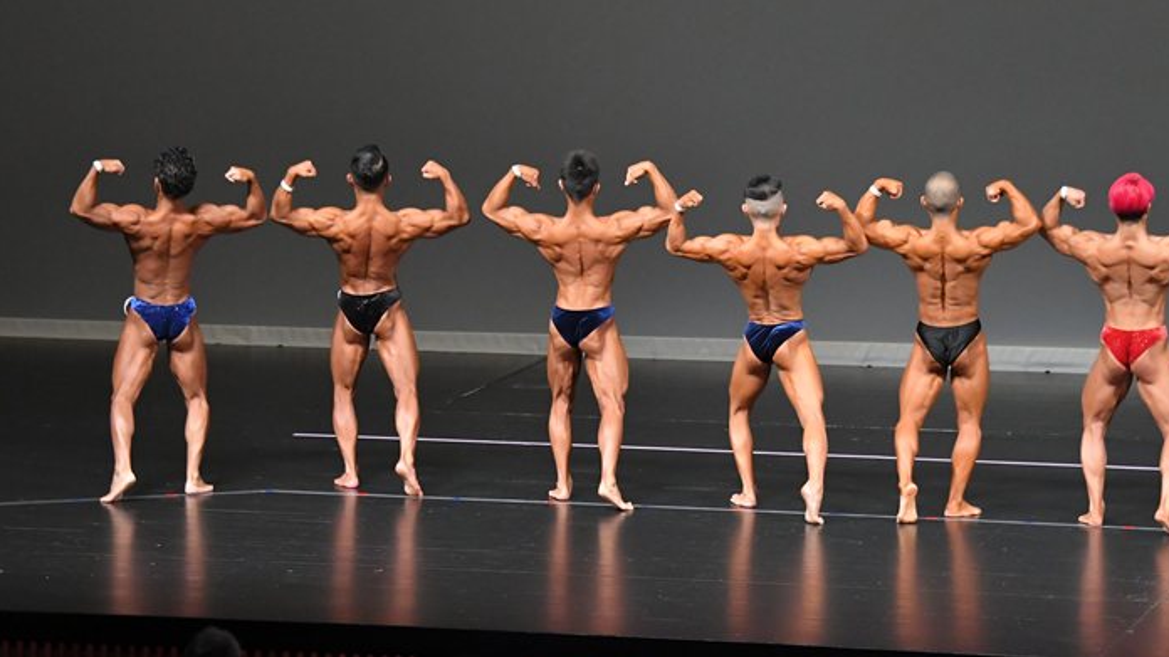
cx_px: 567
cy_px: 284
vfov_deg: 6.0
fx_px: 6291
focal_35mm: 203
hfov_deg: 10.6
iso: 5000
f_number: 5.6
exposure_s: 1/400
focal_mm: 116
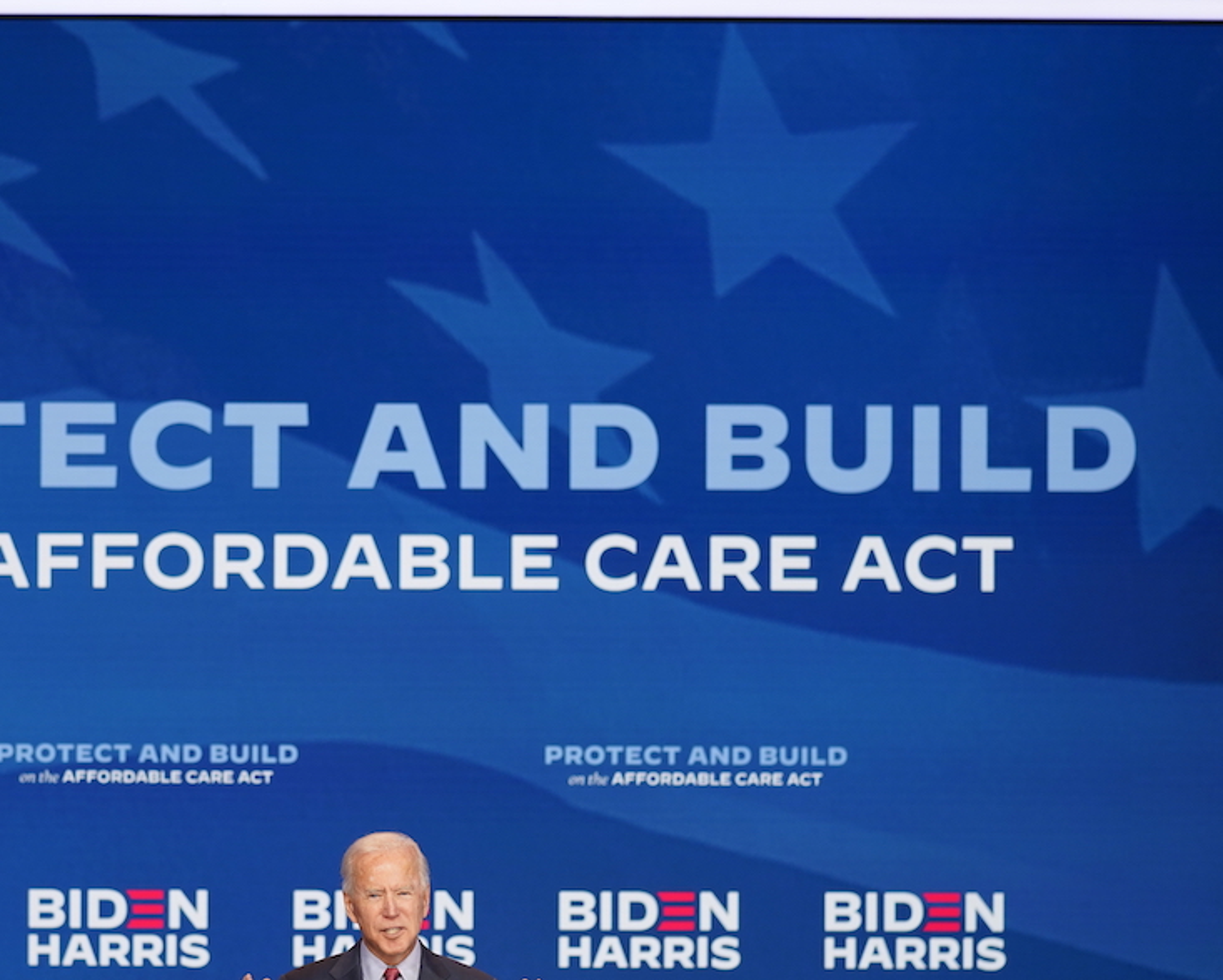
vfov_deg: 12.0
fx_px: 4671
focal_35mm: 129
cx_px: 374
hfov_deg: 14.9
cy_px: 573
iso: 640
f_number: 2.8
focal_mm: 84
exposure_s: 1/200
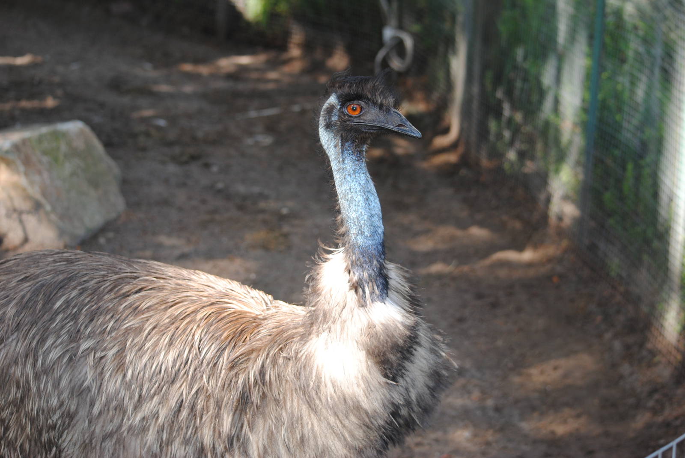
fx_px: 1572
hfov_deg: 24.6
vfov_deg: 16.6
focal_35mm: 82
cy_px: 229
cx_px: 342
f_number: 4.5
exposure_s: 1/125
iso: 200
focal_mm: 55
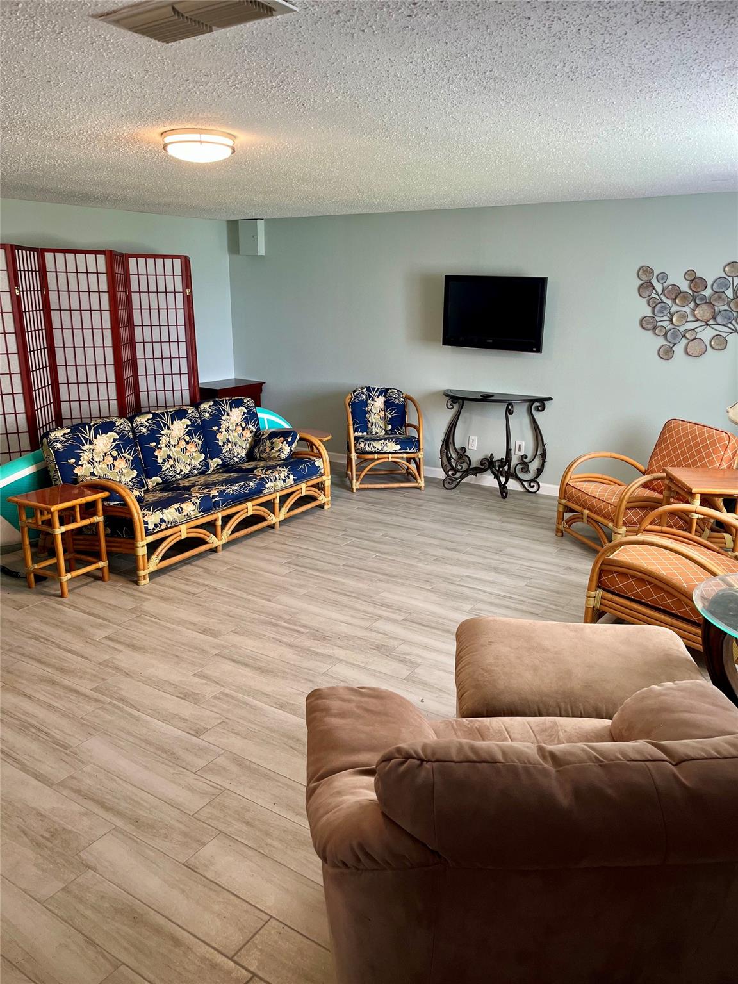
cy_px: 492
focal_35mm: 26
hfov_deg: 53.1
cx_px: 369
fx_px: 739
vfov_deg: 67.3
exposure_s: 1/60
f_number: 1.6
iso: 80
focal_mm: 5.1
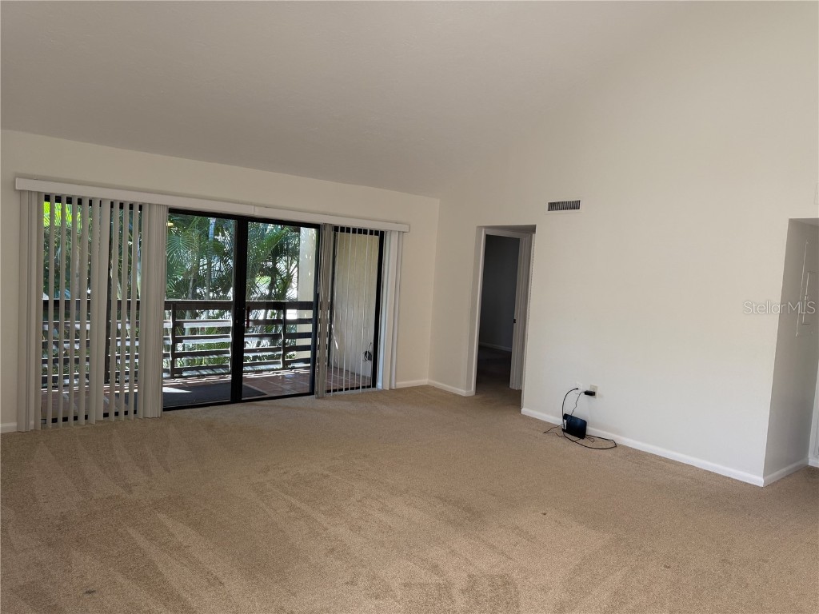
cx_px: 410
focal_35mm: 24
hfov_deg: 71.6
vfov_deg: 56.8
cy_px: 307
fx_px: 568
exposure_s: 1/124
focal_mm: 6.76
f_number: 1.78
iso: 125
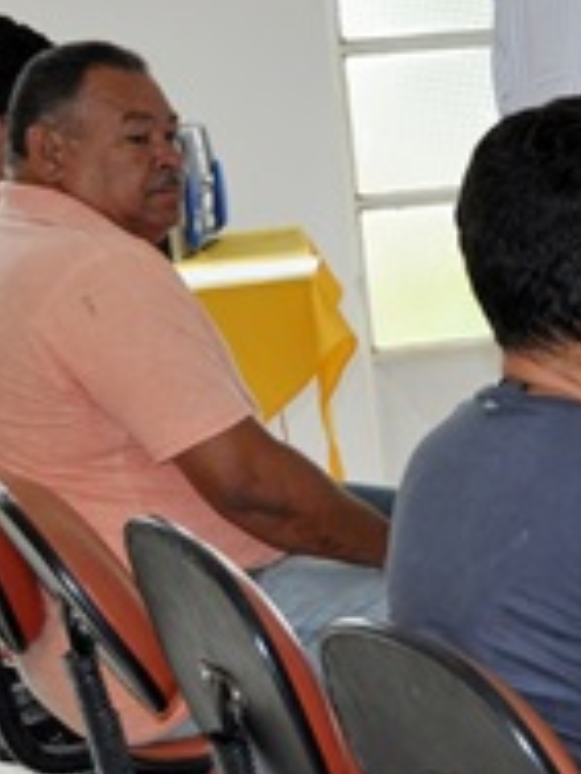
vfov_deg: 16.7
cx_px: 1113
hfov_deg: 11.5
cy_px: 373
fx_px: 2641
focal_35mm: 118
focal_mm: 22
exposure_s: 1/200
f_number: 4
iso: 320
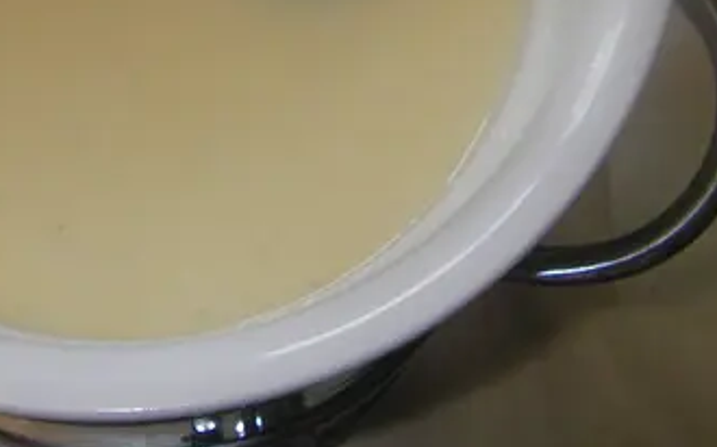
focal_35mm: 88
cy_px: -126
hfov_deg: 23.4
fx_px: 1719
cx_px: 198
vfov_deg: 14.3
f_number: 3.3
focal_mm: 6.3
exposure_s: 1/30
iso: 100
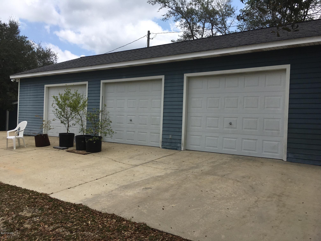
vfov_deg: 48.2
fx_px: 269
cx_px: 160
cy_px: 120
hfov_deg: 61.7
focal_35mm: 29
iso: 25
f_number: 2.2
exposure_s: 1/1972
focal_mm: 4.15
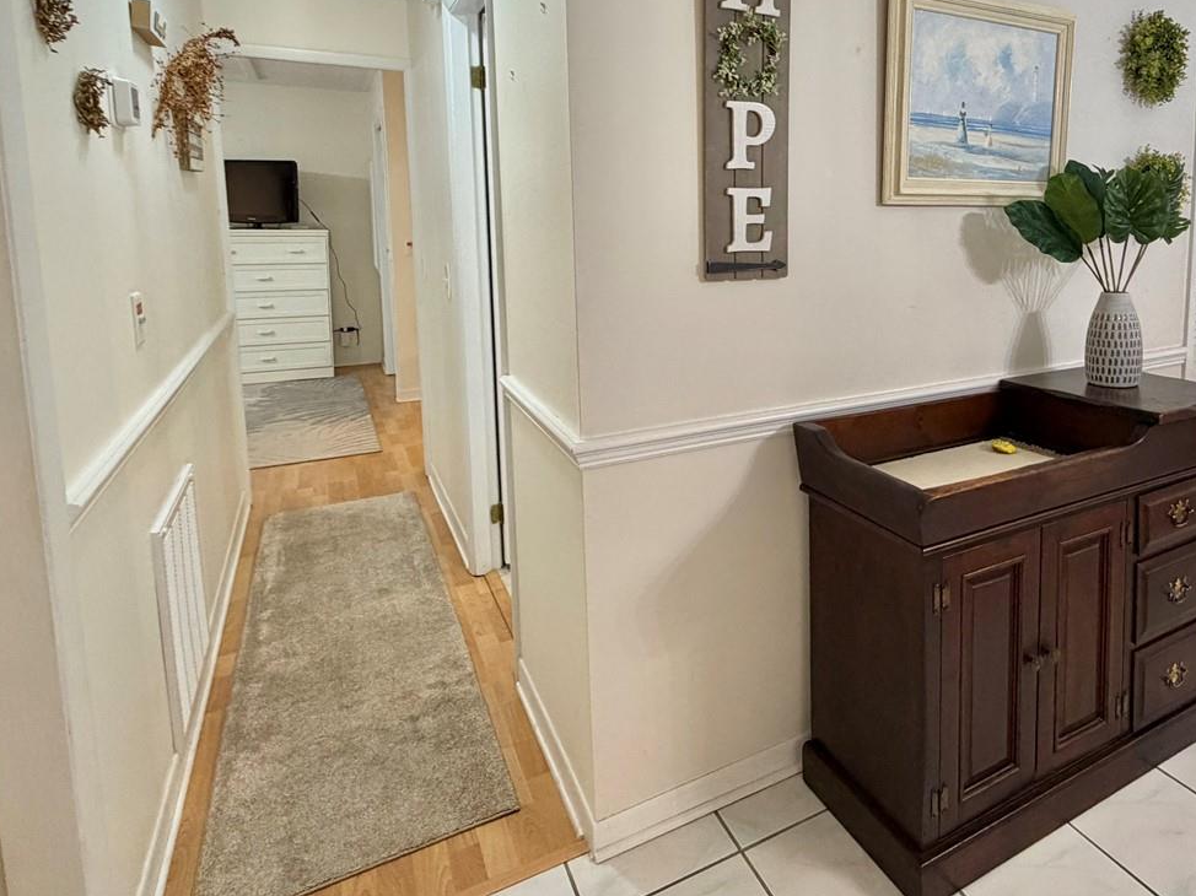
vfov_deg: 57.6
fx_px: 794
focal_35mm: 23
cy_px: 298
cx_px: 835
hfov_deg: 70.9
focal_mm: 2.22
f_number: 2.2
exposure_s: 1/60
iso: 250
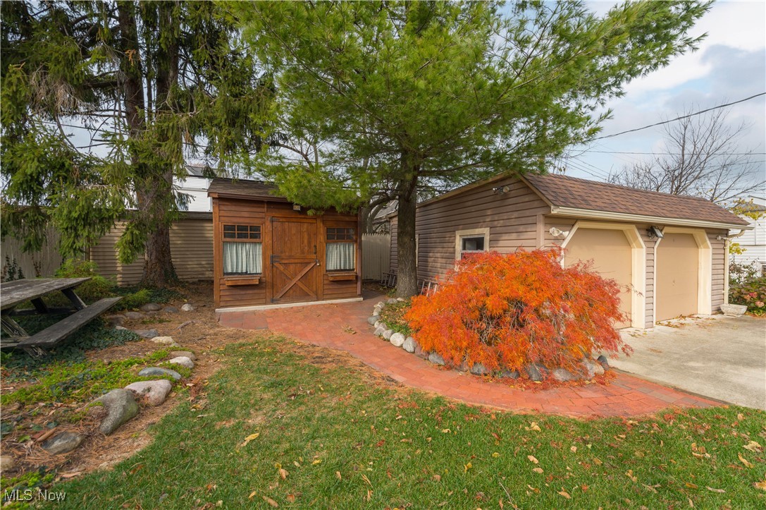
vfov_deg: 81.1
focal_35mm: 14
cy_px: 255
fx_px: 298
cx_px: 383
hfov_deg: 104.3
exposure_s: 1/250
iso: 200
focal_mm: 14
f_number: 9
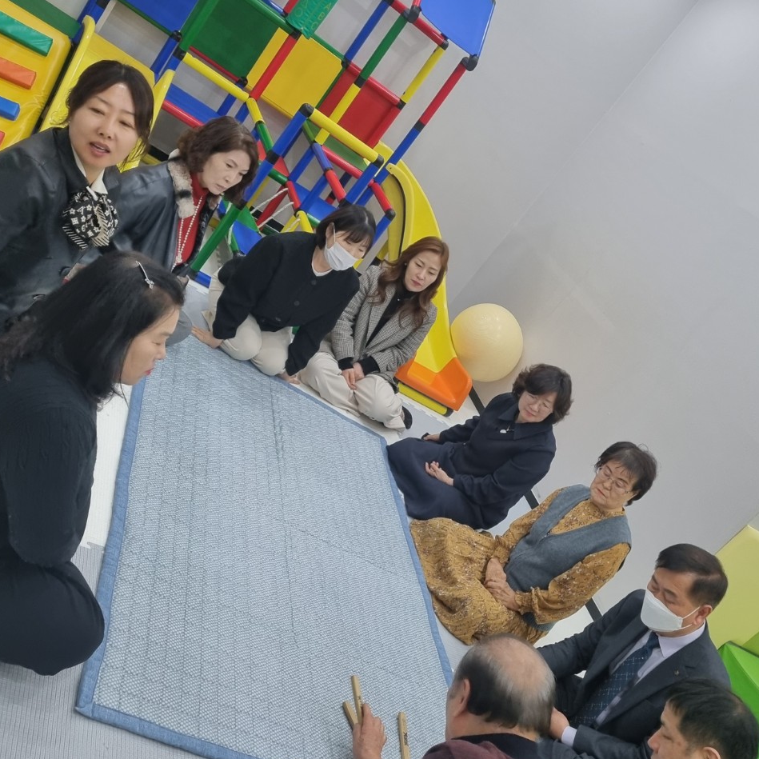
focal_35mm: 31
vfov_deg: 52.4
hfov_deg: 52.5
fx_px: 769
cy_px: 422
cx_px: 378
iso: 200
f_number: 1.8
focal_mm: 5.4
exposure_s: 1/120
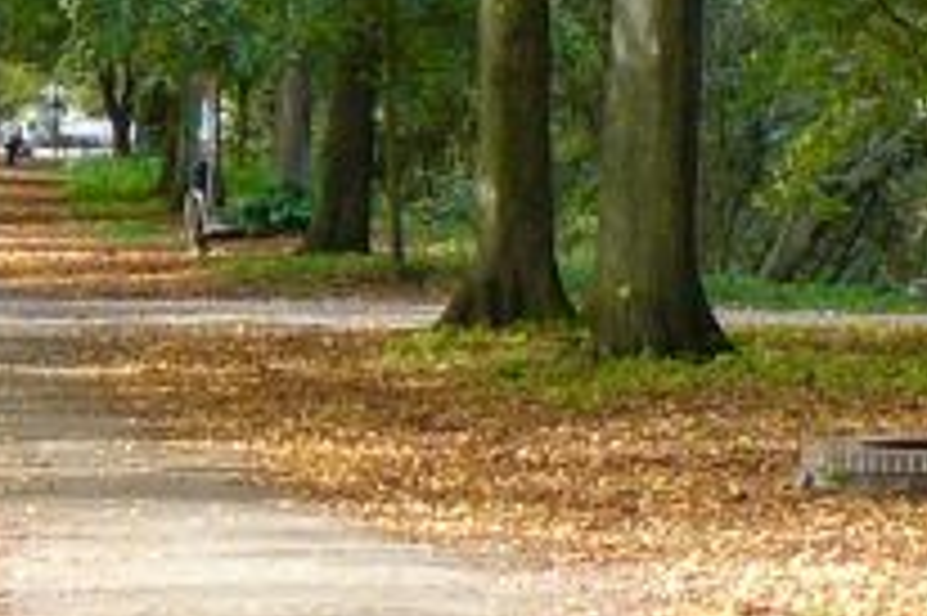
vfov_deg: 6.3
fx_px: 5609
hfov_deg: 9.3
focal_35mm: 218
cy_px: -81
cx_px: -230
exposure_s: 1/60
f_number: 2.8
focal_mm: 6
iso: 100
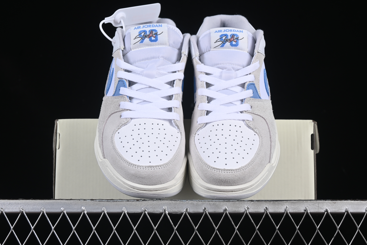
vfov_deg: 18.2
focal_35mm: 75
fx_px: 765
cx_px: 184
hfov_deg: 27.0
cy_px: 122
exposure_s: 1/80
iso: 160
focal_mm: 50
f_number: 8
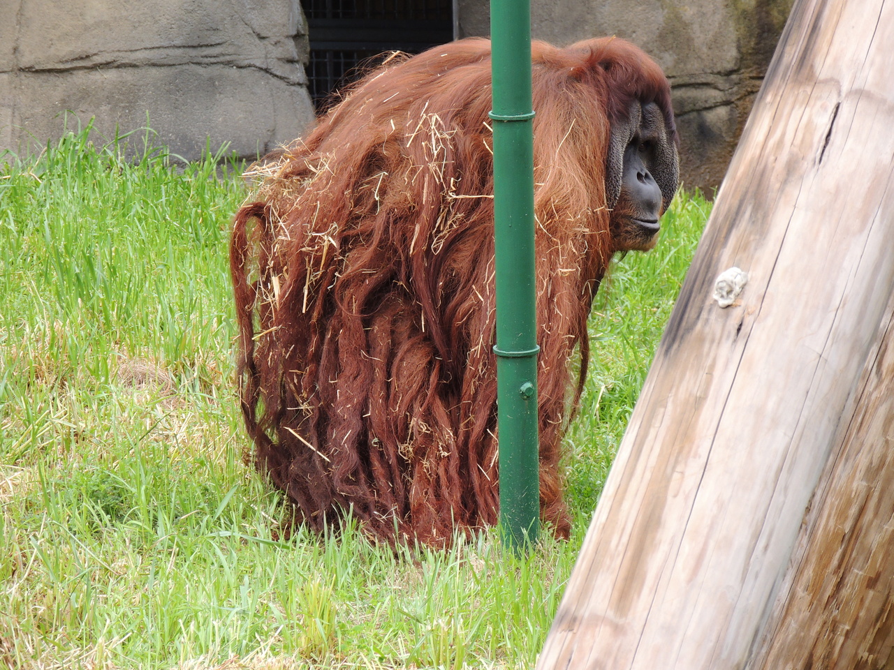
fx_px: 11234
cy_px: 335
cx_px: 447
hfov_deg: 4.6
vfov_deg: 3.4
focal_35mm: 435
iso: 200
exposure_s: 1/250
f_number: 4.9
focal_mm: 77.5
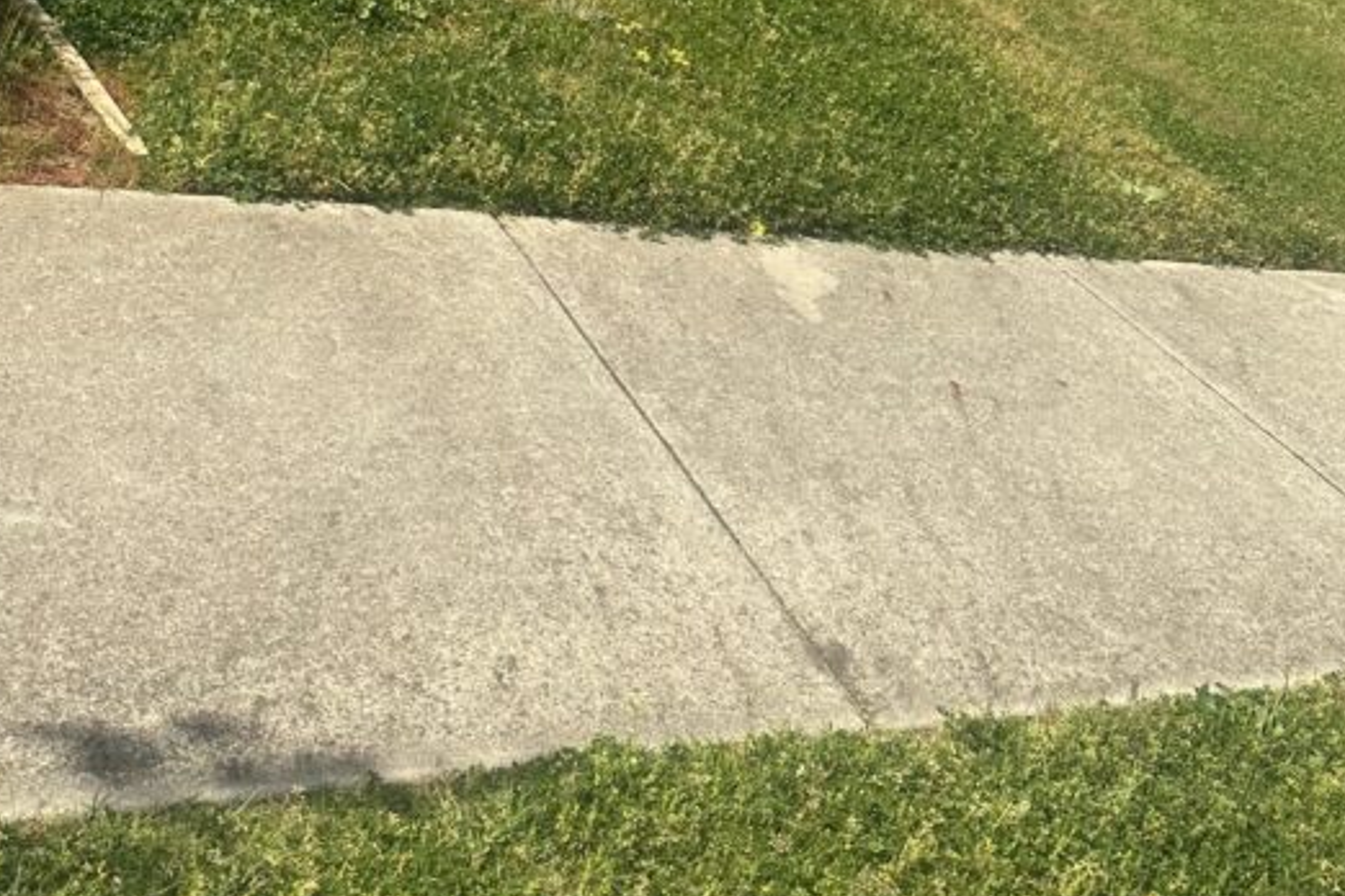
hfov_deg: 40.3
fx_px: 1831
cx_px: 621
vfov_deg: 26.0
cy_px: -13
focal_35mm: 49
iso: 80
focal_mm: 6.86
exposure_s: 1/4184
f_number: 1.78
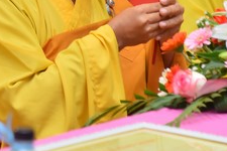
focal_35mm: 347
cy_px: -46
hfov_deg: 5.9
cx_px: -7
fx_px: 2188
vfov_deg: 3.9
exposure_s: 1/200
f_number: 5
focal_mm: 120
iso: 1250
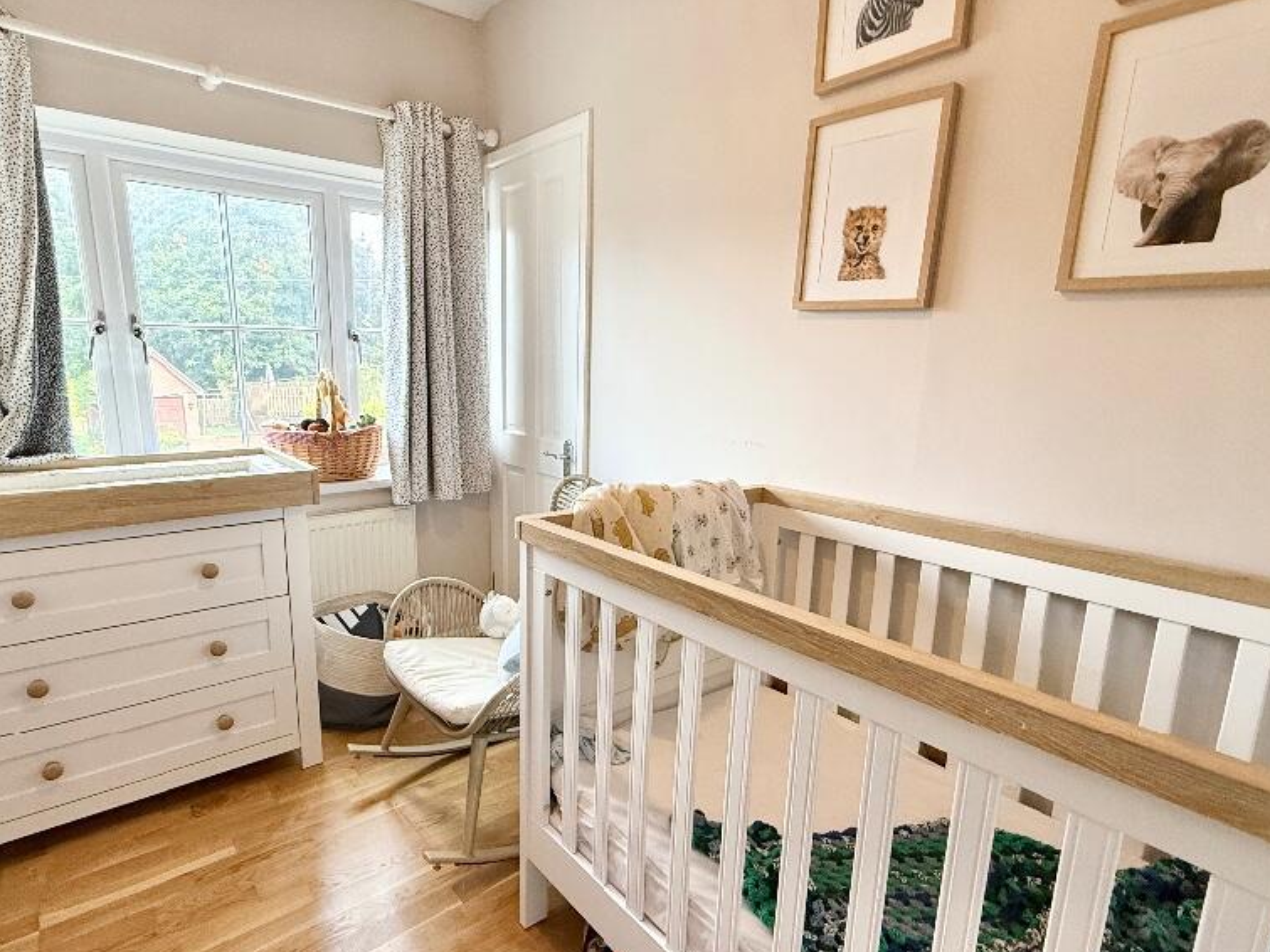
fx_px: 697
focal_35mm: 19
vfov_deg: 68.6
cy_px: 505
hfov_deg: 84.5
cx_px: 590
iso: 320
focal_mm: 2.22
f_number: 2.2
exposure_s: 1/100
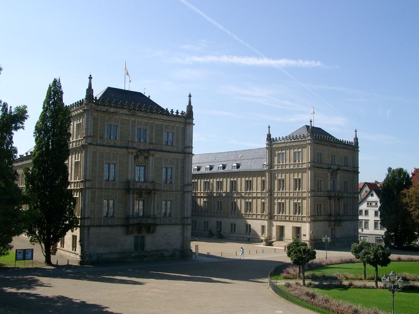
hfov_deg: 49.0
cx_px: 210
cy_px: 157
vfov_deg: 37.7
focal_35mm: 38
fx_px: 460
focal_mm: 8.02
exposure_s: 1/696
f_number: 4
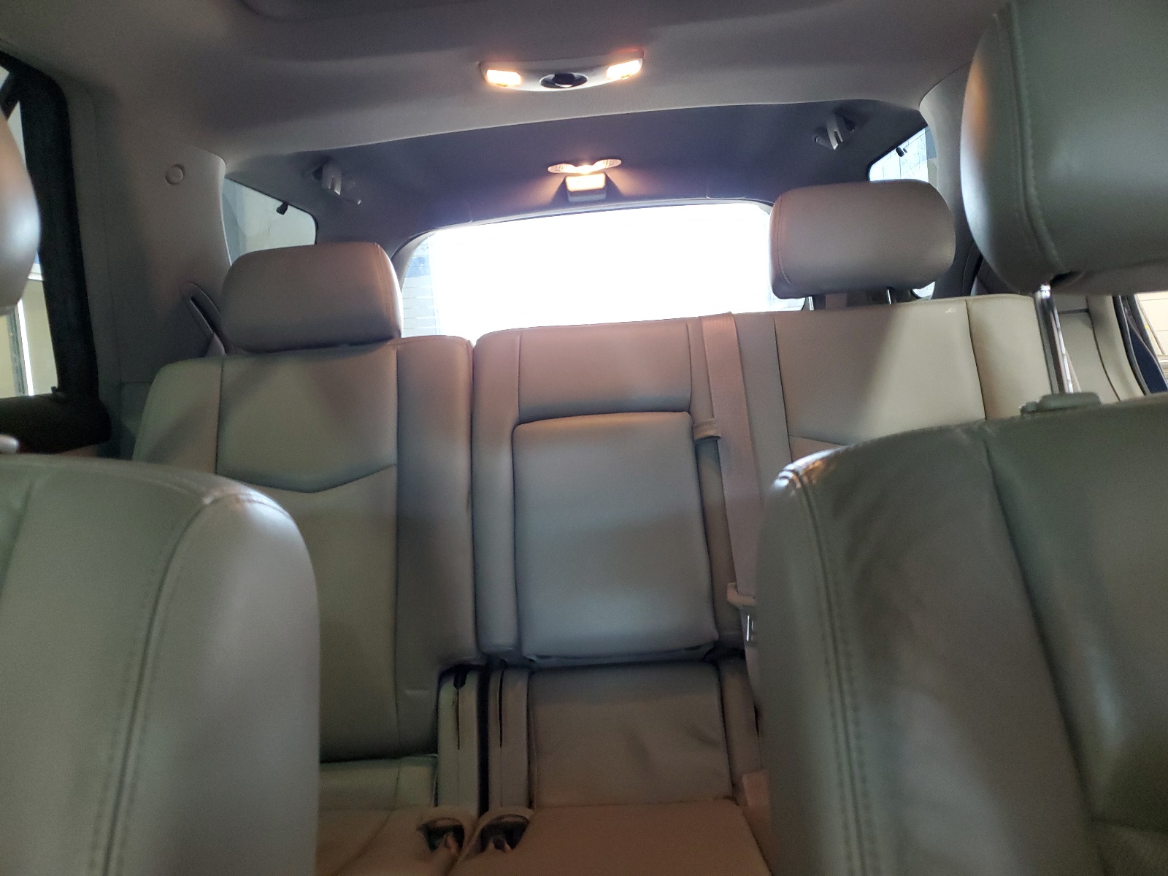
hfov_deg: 67.3
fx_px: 877
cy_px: 438
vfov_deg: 53.1
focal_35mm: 26
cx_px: 584
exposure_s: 1/60.2
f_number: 1.5
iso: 312
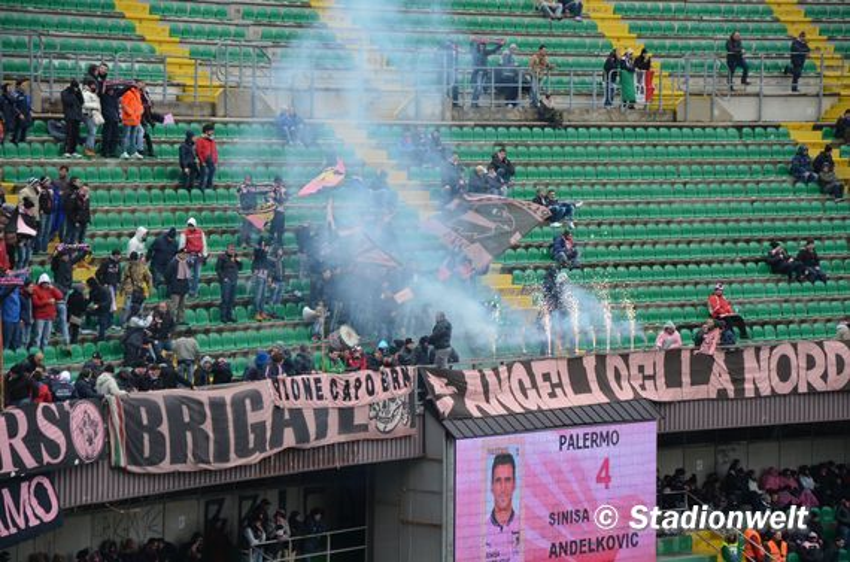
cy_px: 281
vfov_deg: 8.7
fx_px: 3709
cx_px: 425
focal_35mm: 158
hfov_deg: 13.1
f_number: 6.3
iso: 200
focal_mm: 105
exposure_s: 1/160
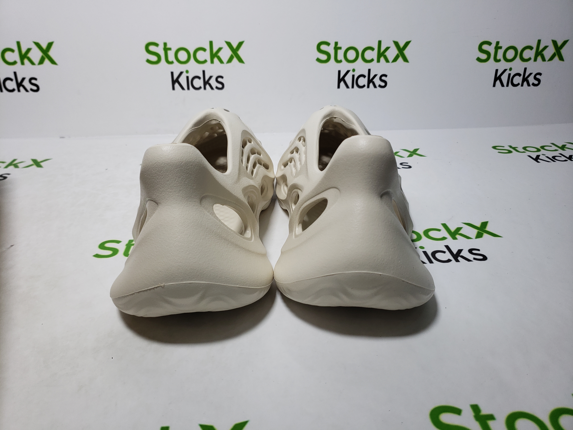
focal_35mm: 26
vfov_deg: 53.1
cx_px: 286
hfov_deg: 67.3
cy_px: 215
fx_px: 430
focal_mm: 4.3
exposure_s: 1/482
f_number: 1.5
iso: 50
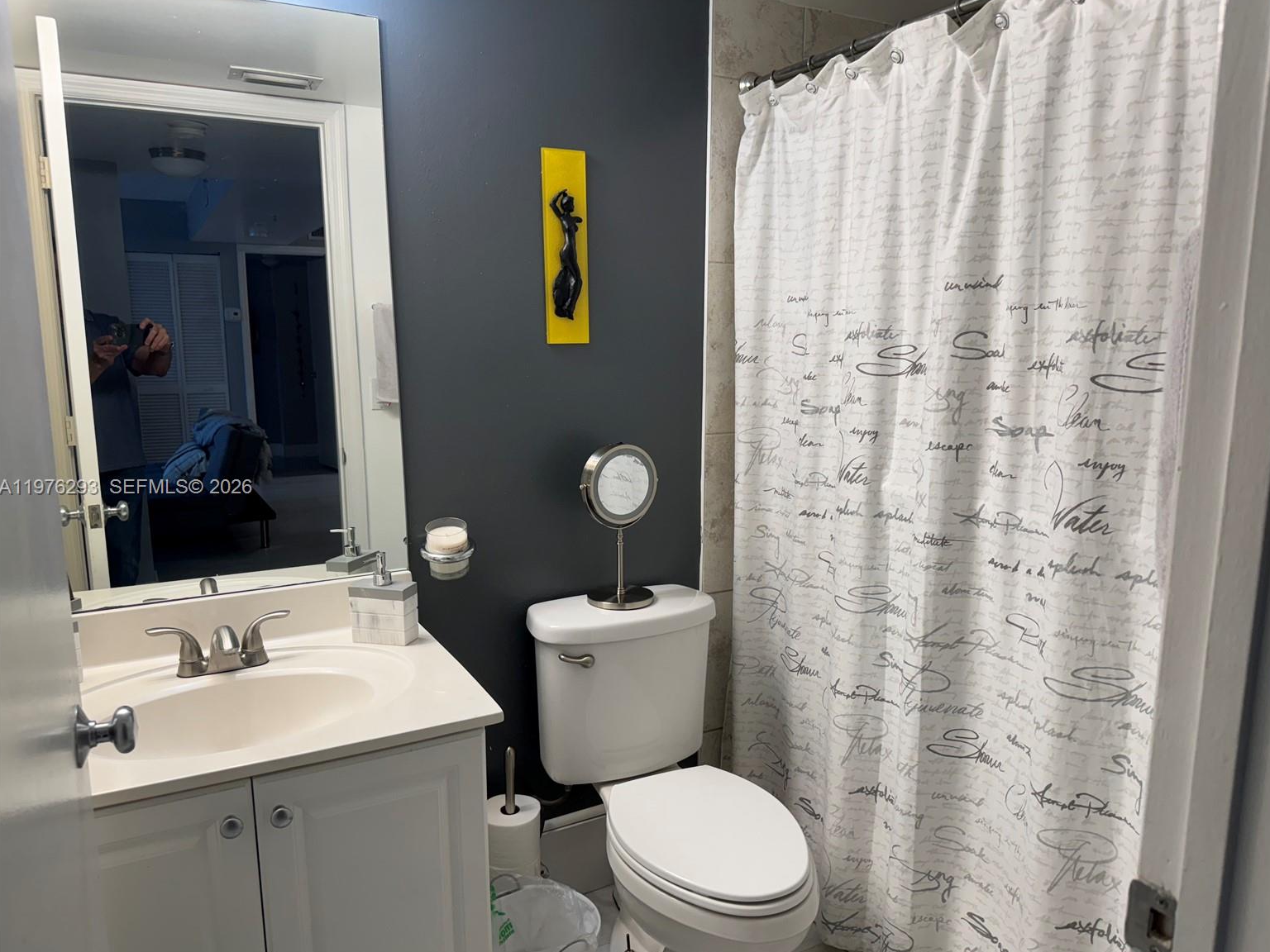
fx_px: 917
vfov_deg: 54.9
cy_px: 488
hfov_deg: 69.4
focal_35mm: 25
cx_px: 656
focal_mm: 6.86
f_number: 1.78
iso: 80
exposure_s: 1/120
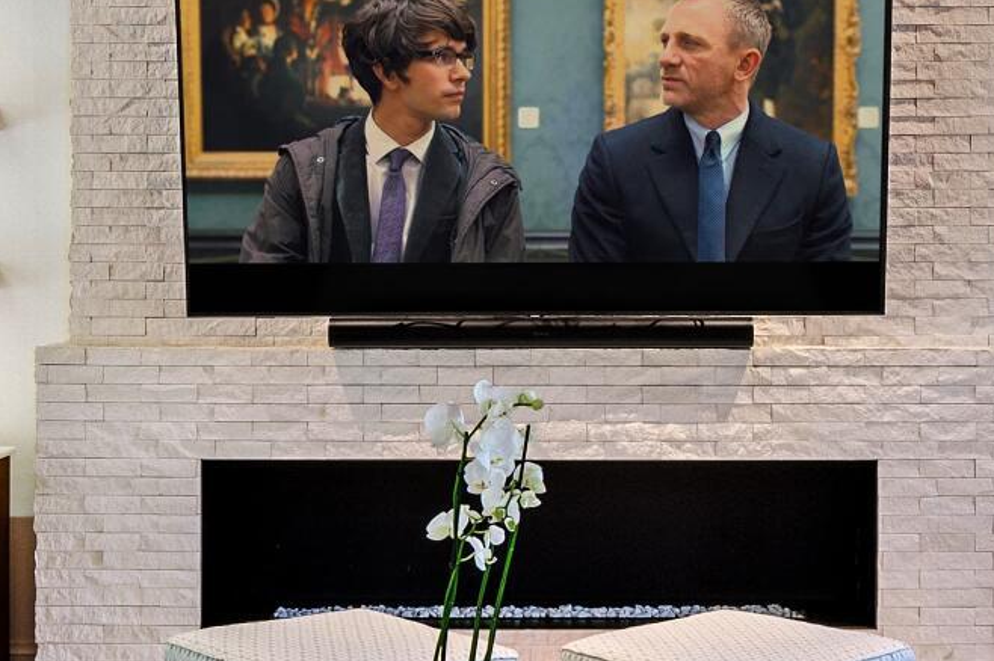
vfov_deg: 18.6
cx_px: 595
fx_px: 2015
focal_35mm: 73
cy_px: 190
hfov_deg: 27.7
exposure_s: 1
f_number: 9
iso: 500
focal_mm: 16
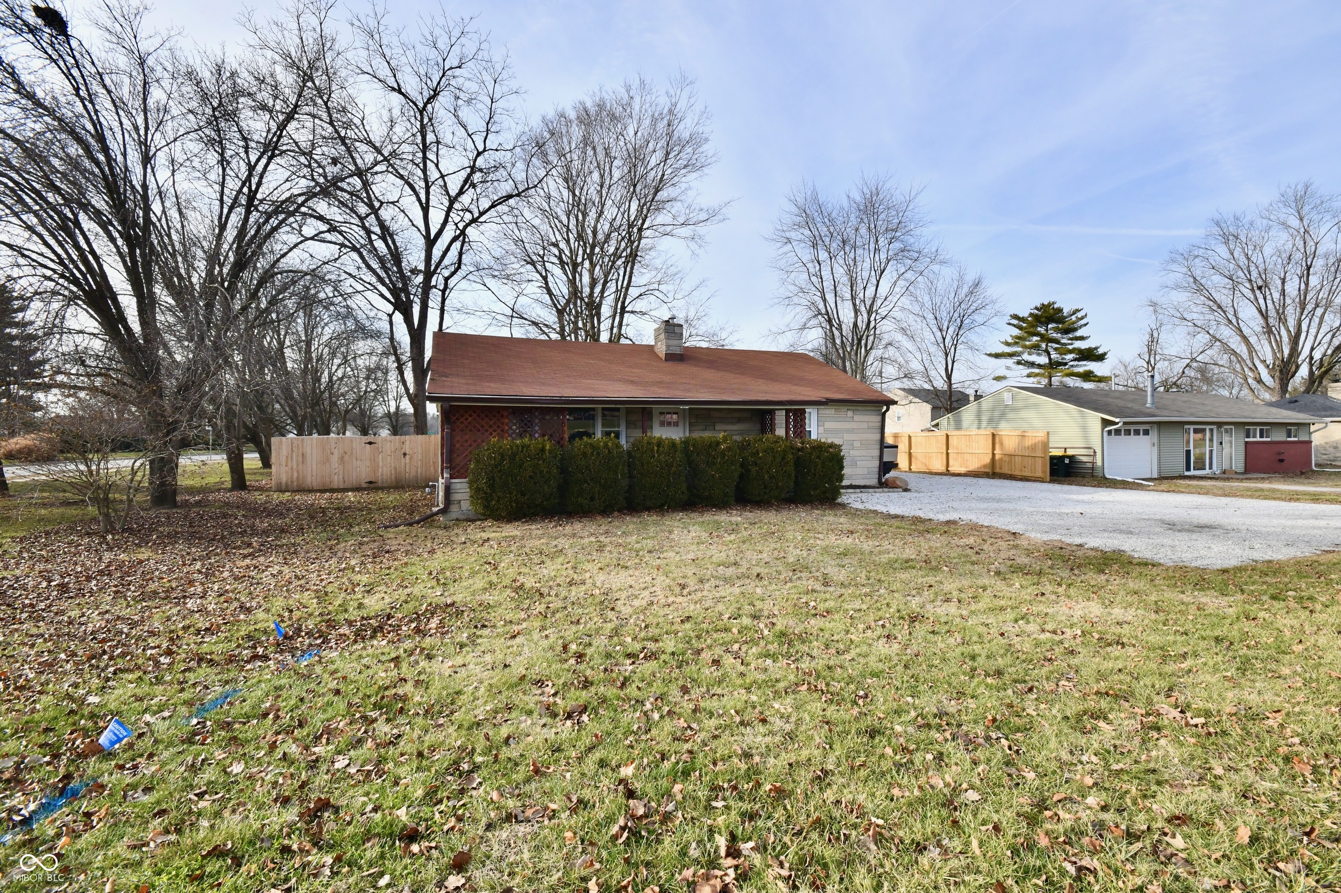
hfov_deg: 100.4
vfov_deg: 77.3
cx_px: 670
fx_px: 558
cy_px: 446
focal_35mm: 15
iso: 640
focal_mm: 10
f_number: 11
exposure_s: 1/500
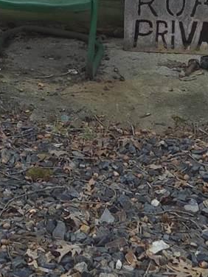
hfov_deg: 10.4
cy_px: -203
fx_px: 1130
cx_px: -21
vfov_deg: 12.8
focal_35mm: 141
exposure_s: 1/153
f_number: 1.8
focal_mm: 5.4
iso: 50
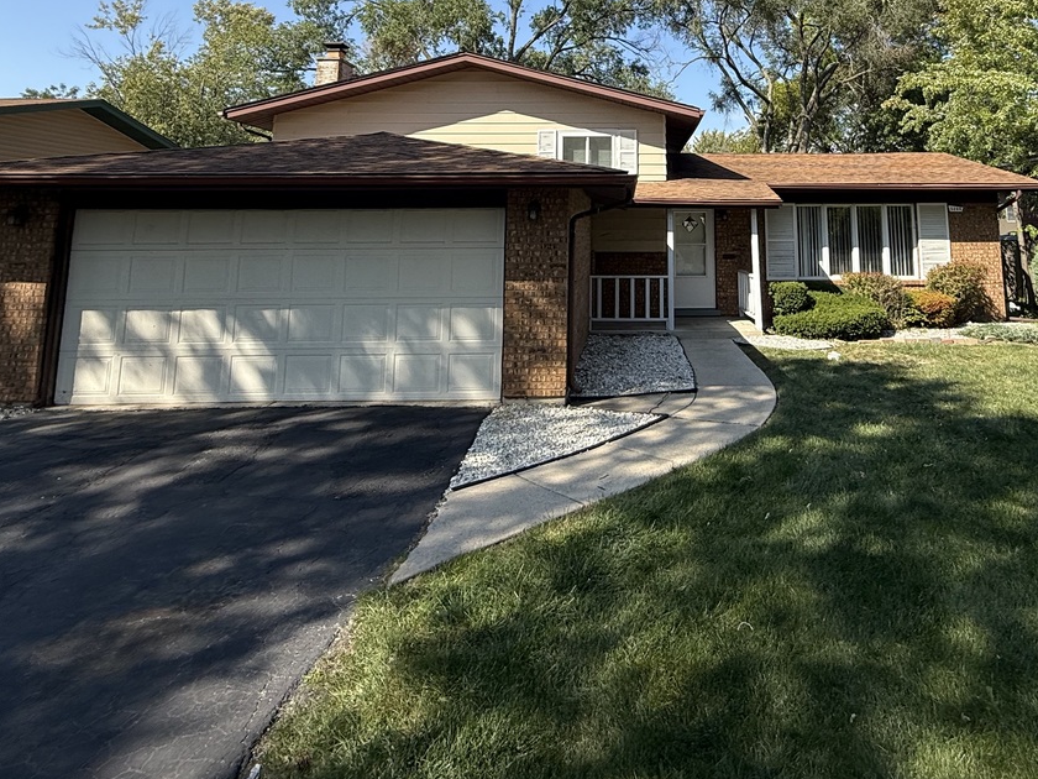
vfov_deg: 52.1
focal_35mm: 24
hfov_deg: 70.5
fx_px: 720
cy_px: 126
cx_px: 644
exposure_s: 1/955
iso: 50
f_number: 2.2
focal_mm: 2.22
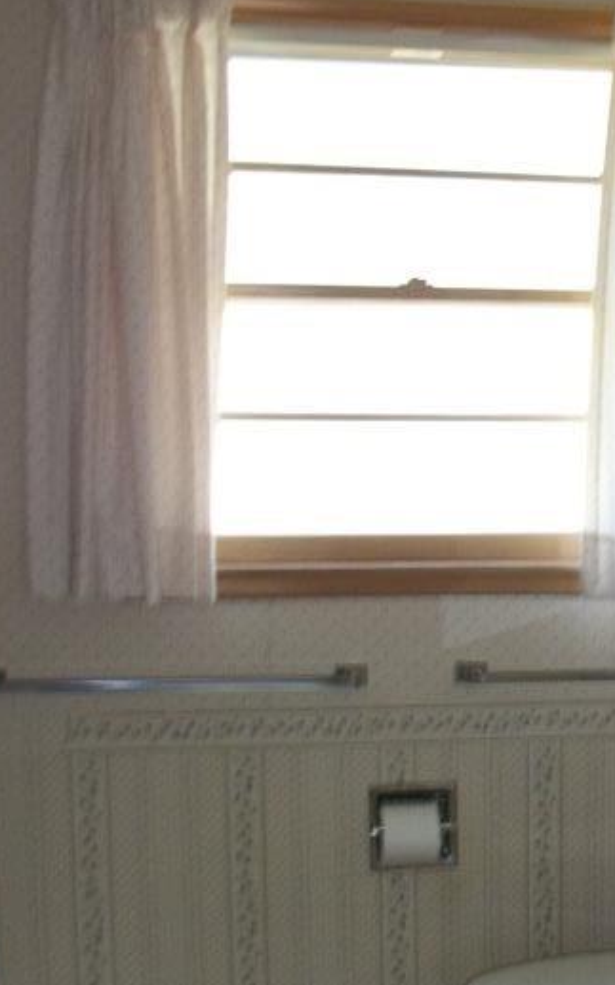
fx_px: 2253
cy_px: 633
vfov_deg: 24.6
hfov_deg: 14.7
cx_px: 863
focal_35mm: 84
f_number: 2.9
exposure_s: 1/50
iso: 160
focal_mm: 5.7
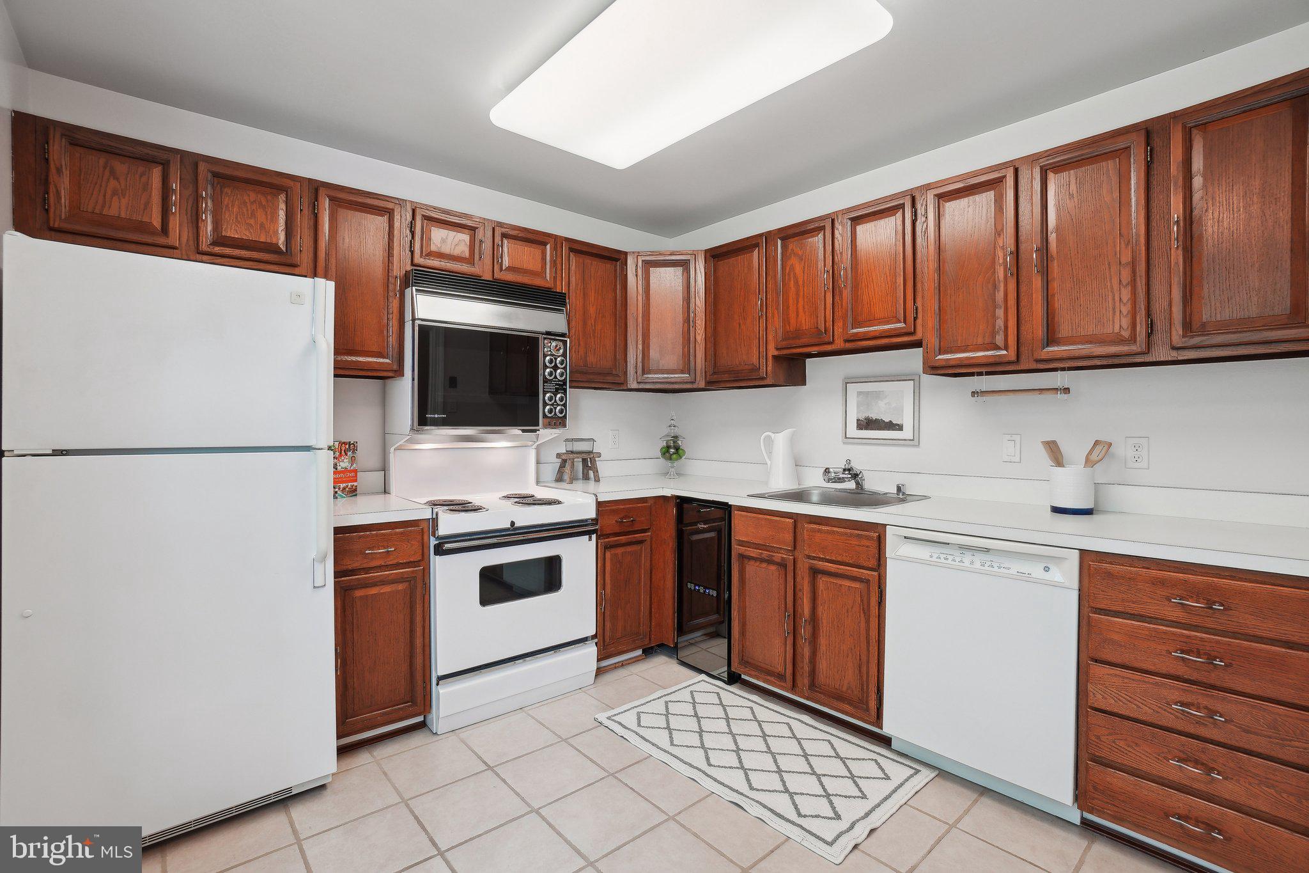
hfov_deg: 100.4
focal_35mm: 15
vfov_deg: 77.3
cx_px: 654
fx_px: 545
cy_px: 436
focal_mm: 10
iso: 100
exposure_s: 1/5
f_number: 7.1
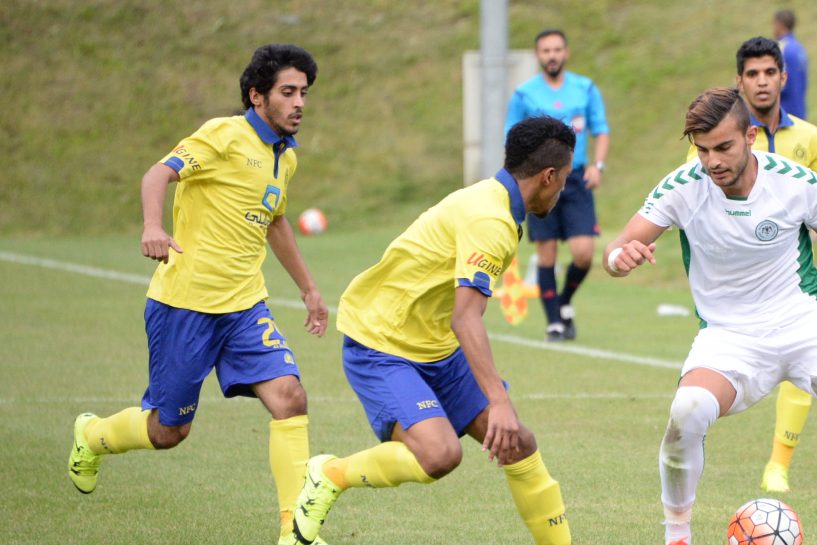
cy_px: 274
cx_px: 695
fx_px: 12553
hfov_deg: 3.7
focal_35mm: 553
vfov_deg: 2.5
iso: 3200
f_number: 5.6
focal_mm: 300
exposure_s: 1/1250
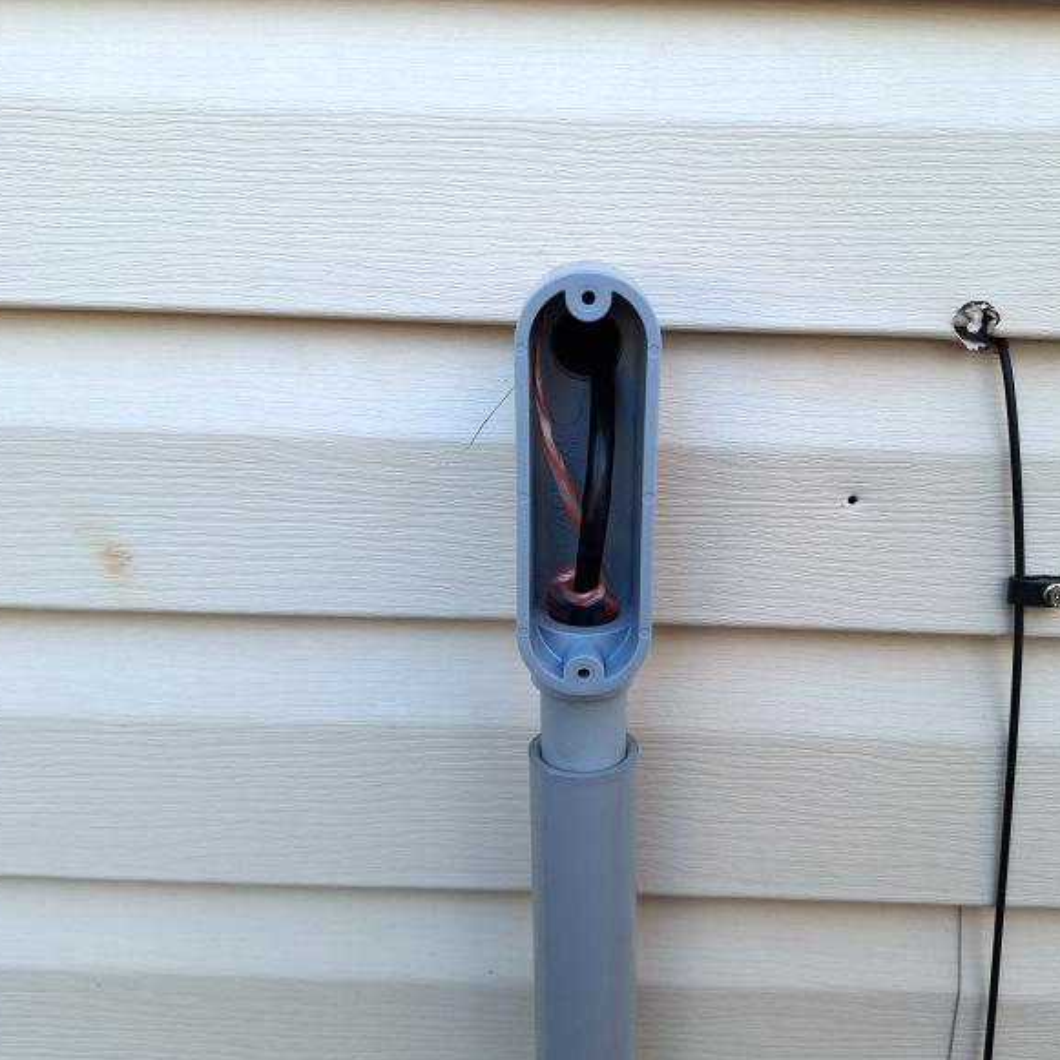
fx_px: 970
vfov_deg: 57.3
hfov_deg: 57.0
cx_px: 615
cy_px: 516
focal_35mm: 28
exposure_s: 1/133
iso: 40
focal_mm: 5.54
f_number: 1.8
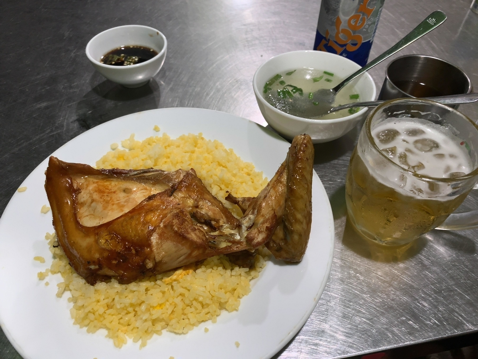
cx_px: 239
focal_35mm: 26
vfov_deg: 53.1
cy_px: 180
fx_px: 359
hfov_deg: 67.3
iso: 50
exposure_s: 1/30
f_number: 1.8
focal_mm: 4.25
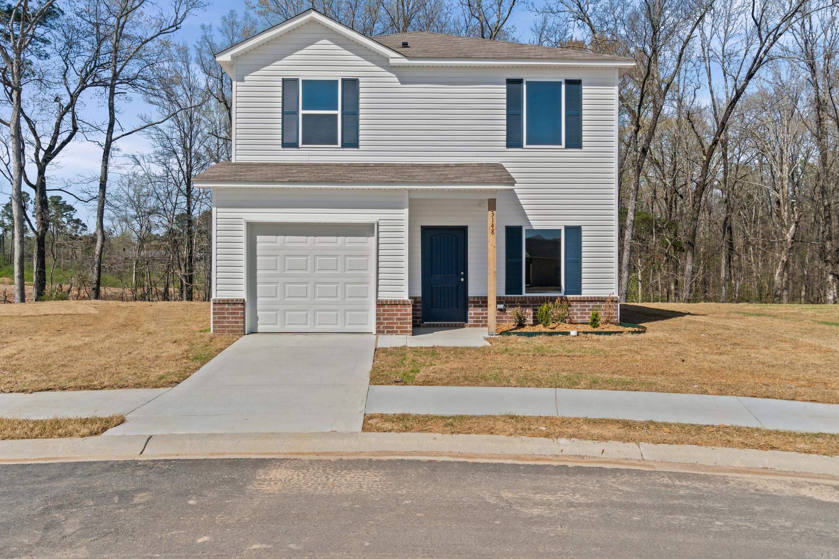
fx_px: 629
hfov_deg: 67.4
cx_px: 420
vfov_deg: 47.9
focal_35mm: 27
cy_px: 280
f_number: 9
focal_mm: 18
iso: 250
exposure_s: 1/1000
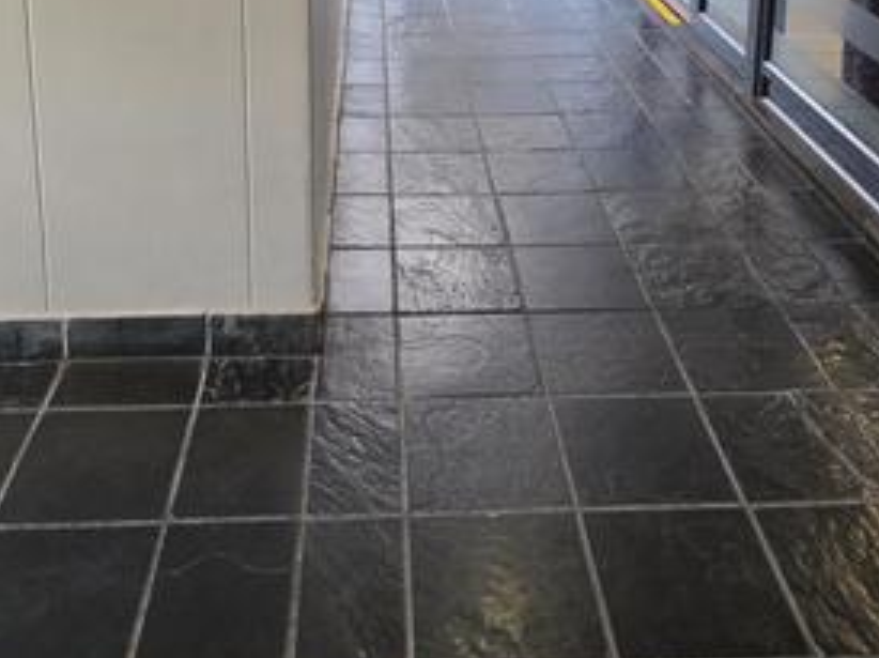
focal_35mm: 38
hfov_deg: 49.0
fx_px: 964
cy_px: -90
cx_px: 430
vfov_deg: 32.5
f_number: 1.9
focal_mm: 2.2
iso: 160
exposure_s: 1/50
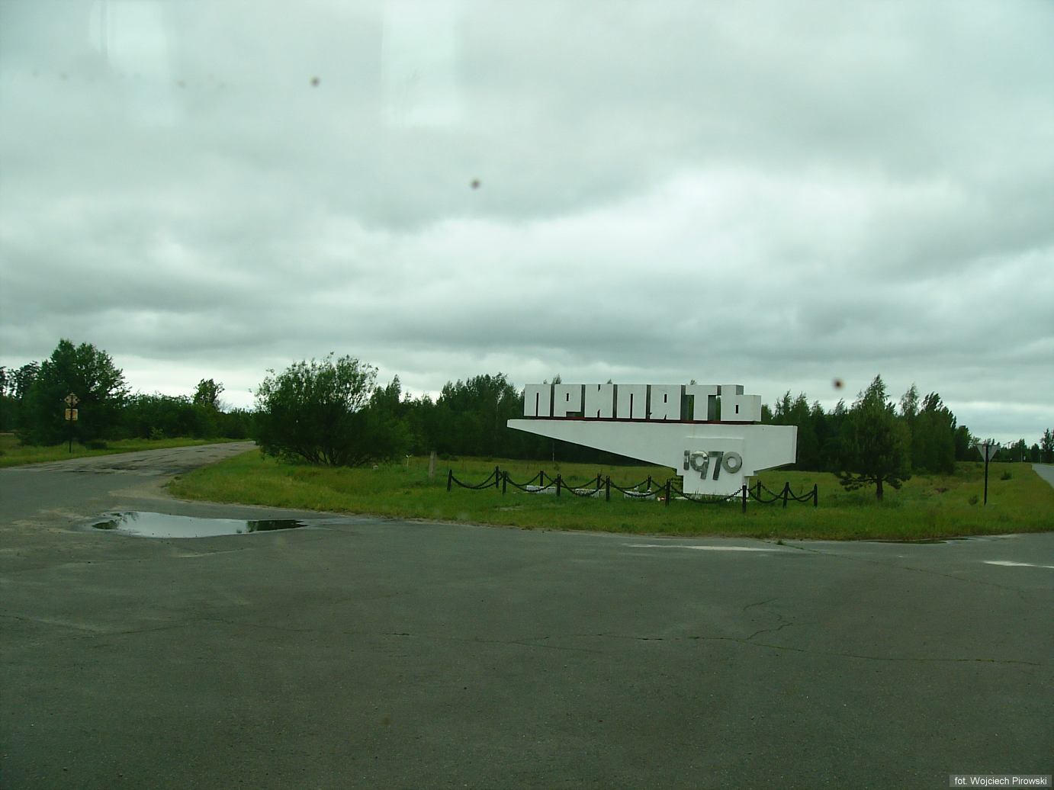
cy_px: 395
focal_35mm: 36
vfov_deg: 39.6
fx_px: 1096
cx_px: 527
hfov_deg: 51.4
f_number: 4
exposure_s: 1/160
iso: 50
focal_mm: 6
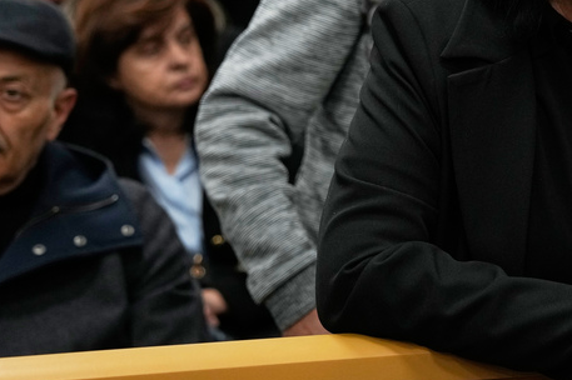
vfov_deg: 8.7
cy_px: 24
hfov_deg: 12.9
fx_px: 2493
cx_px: 592
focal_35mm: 157
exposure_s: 1/250
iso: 2000
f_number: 3.5
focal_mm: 70
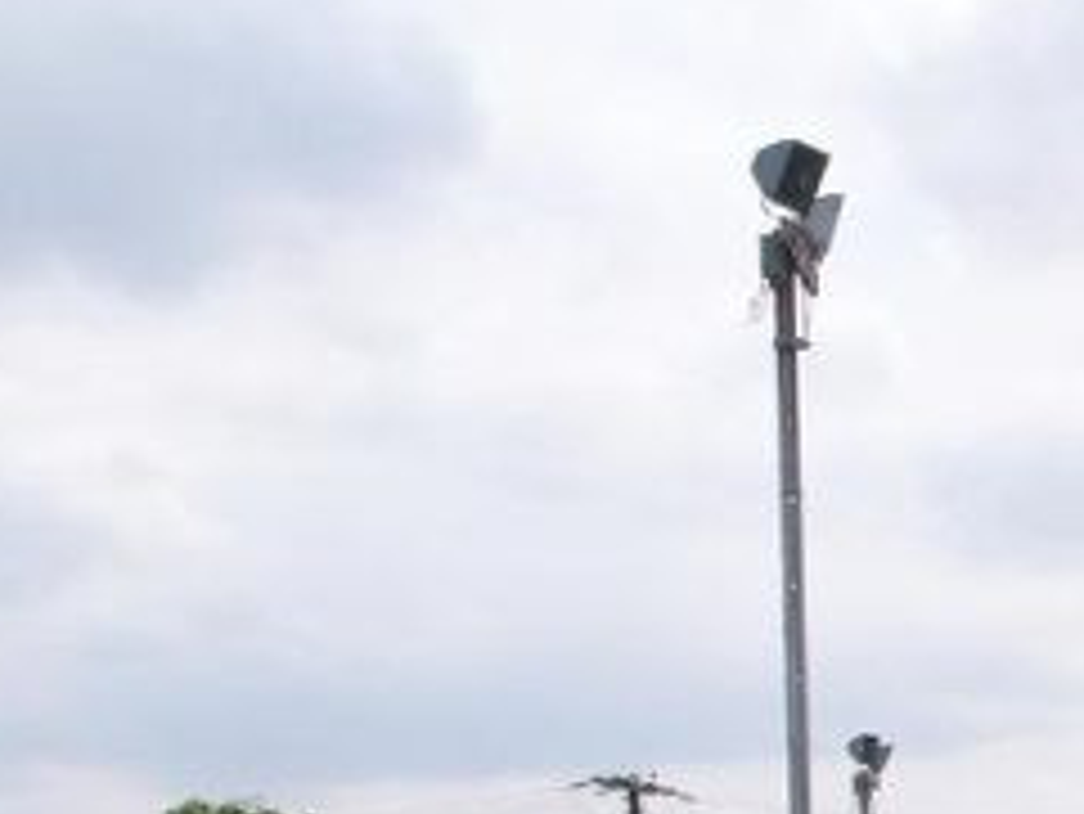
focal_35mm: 121
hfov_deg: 15.7
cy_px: 1268
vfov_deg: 11.7
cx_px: 1264
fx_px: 3791
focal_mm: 6.3
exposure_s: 1/350
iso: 80
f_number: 8.4
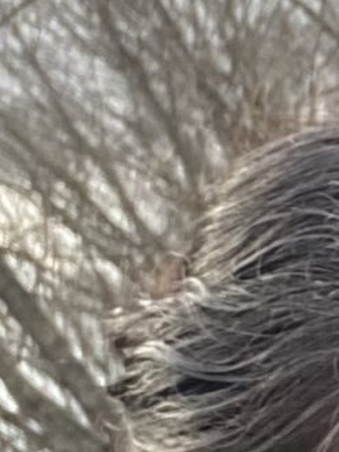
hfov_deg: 5.8
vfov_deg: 8.5
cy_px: 445
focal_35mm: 231
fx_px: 3016
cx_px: 1210
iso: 32
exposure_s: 1/122
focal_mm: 2.71
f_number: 2.2
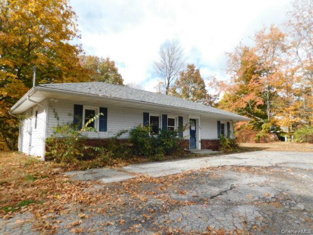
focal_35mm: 23
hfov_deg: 73.9
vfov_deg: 58.9
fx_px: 208
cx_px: 156
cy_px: 118
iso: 125
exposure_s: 1/800
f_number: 3
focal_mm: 4
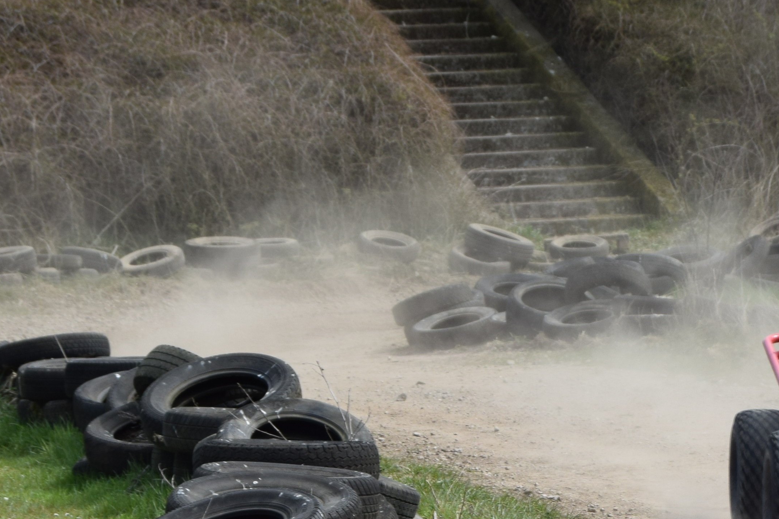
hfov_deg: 9.4
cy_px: 541
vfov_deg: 6.3
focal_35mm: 217
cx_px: 700
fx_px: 4695
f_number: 9
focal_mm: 52
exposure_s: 1/320
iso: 200
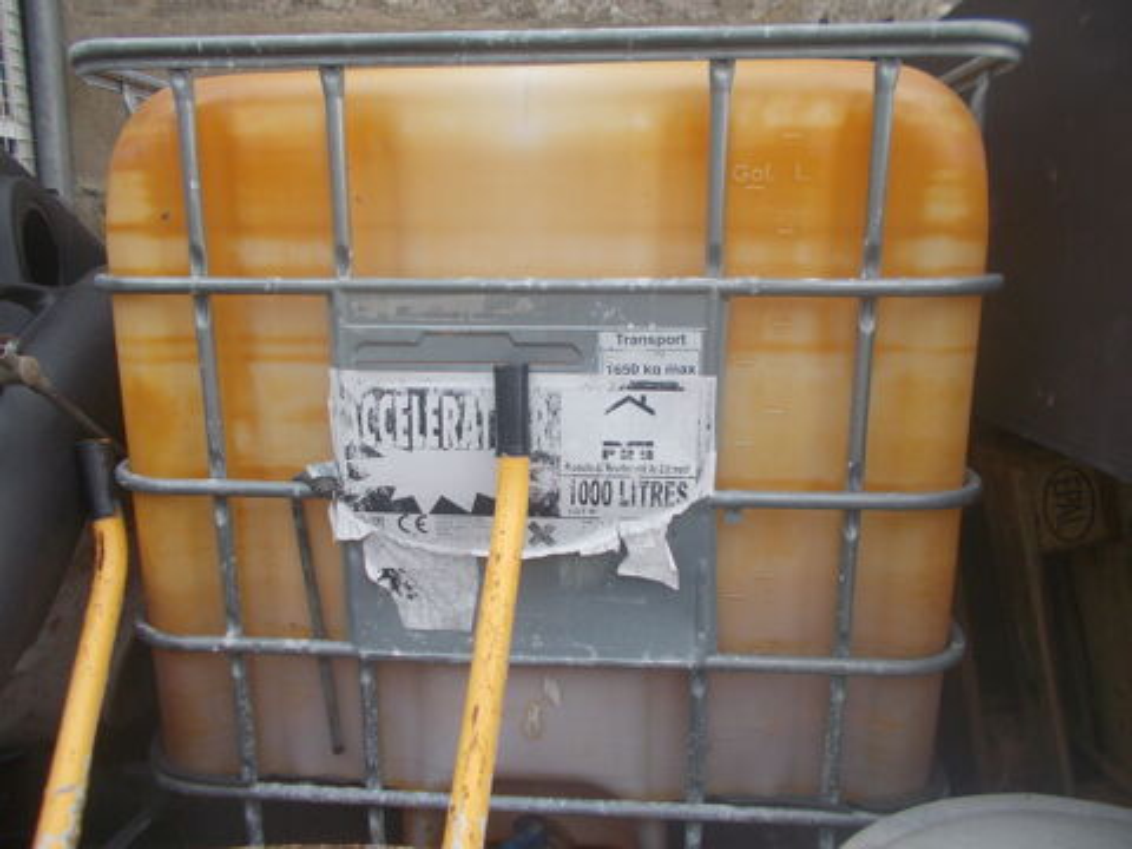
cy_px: 424
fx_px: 850
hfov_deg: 67.3
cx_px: 566
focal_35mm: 26
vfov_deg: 53.1
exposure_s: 1/160
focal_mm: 4.6
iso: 80
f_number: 3.2
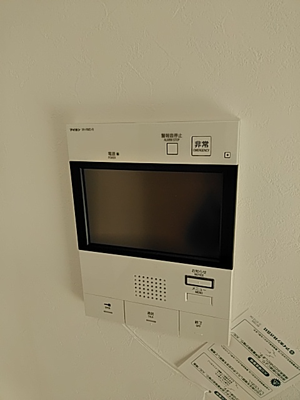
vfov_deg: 65.3
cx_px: 150
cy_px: 200
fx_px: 312
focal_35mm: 27
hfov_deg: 51.4
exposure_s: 1/120
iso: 78
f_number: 2.2
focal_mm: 3.46
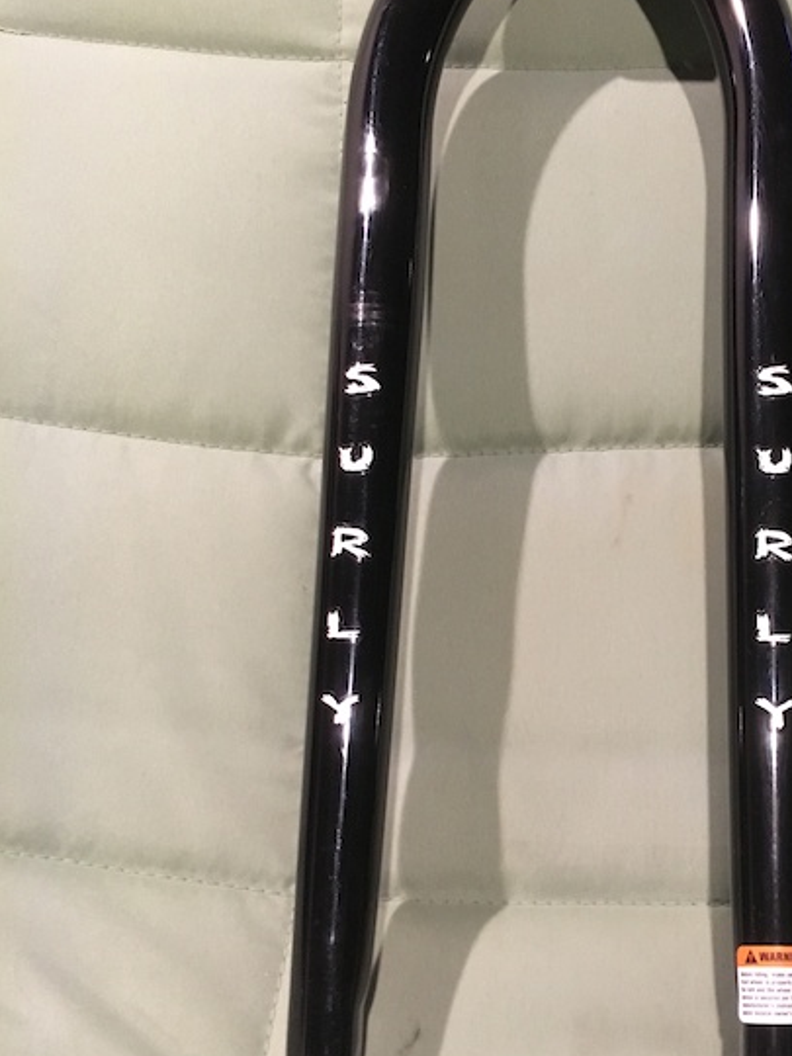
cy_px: 577
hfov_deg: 33.0
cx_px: 585
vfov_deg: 43.8
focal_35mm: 43
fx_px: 1312
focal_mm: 4.15
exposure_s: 1/15
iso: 200
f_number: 2.2
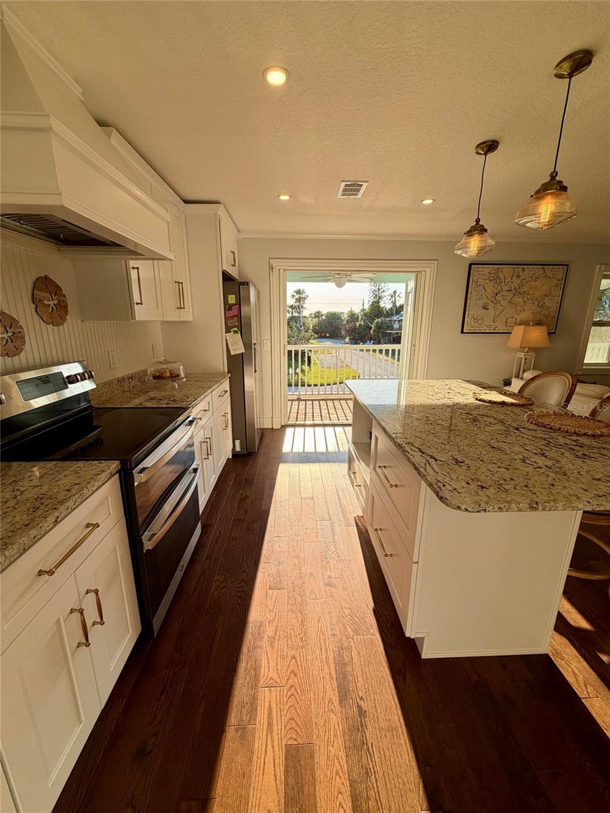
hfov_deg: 85.7
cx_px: 305
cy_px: 406
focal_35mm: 14
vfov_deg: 102.1
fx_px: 329
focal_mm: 2.22
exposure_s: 1/266
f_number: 2.2
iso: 50
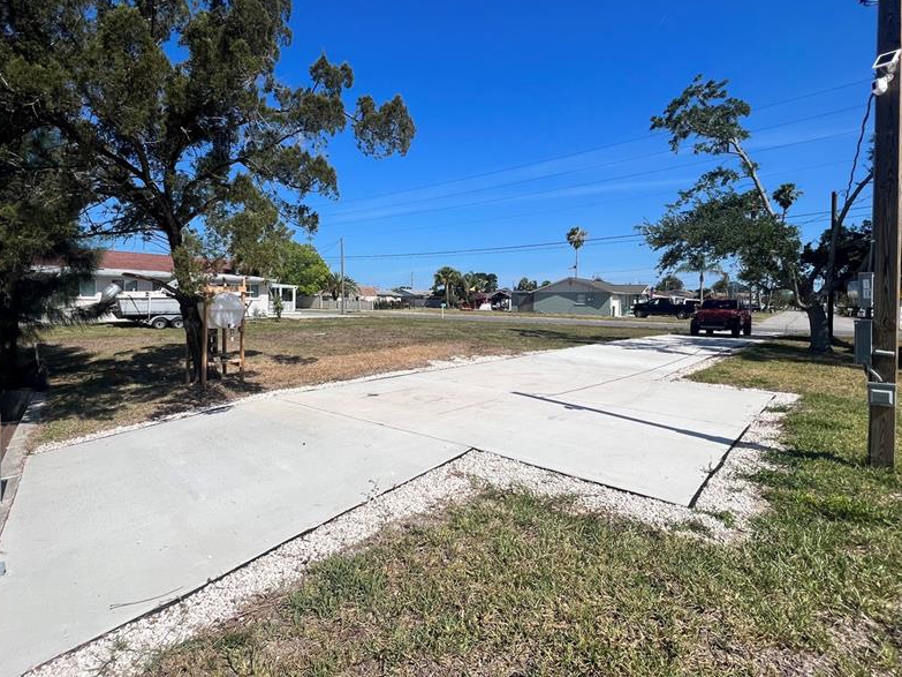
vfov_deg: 74.6
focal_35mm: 17
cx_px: 410
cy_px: 309
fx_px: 443
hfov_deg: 90.8
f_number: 1.8
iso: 32
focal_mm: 1.57
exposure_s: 1/3650
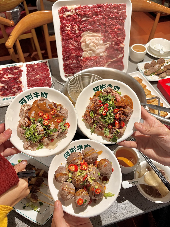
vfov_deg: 67.3
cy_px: 114
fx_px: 170
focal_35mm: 26
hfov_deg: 53.1
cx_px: 85
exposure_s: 1/100
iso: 100
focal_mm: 5.96
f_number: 1.6
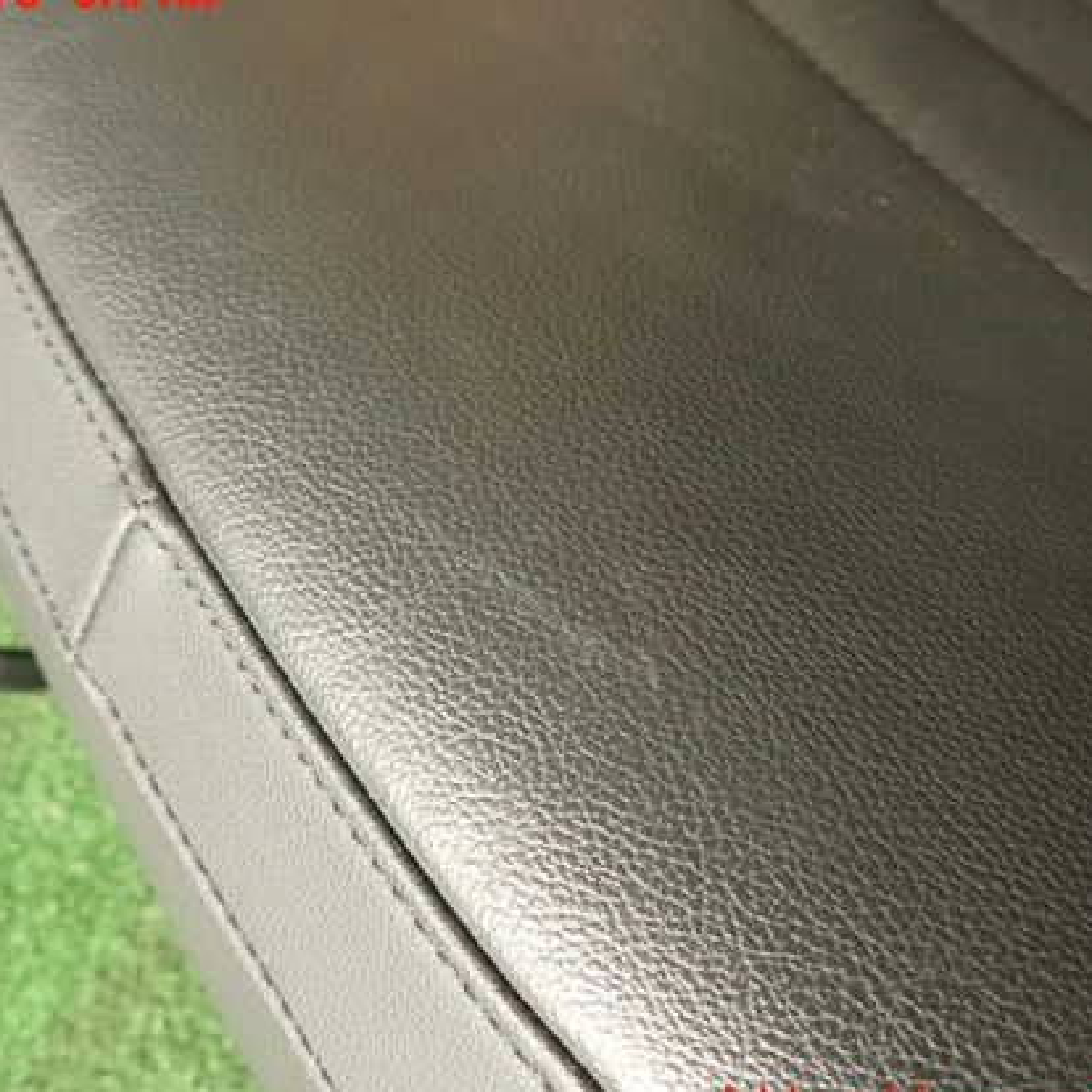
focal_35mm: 32
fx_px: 1142
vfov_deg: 51.1
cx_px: 528
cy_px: 551
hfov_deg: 51.1
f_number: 2
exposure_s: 1/50
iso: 200
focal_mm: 4.5
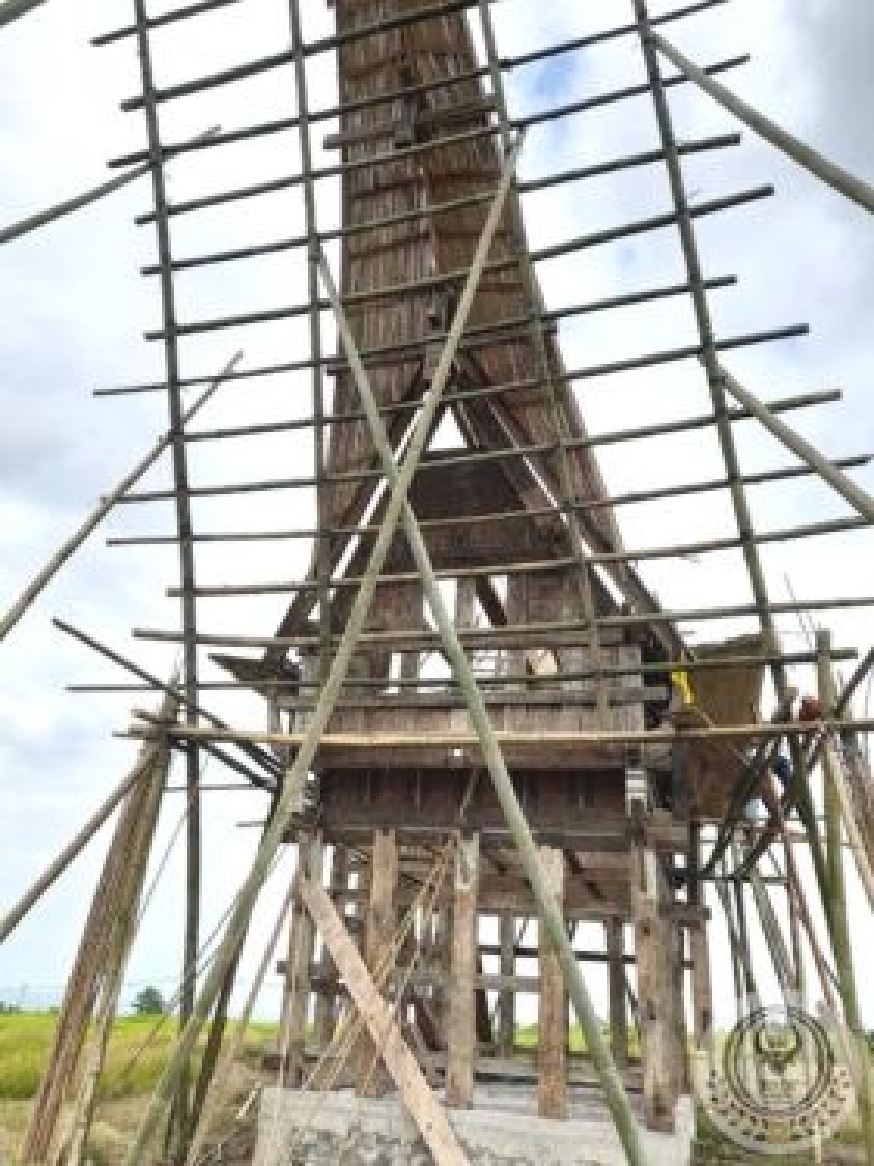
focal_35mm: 25
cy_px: 583
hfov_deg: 54.9
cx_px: 437
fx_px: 842
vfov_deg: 69.4
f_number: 2
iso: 20
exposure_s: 1/982
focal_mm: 4.6
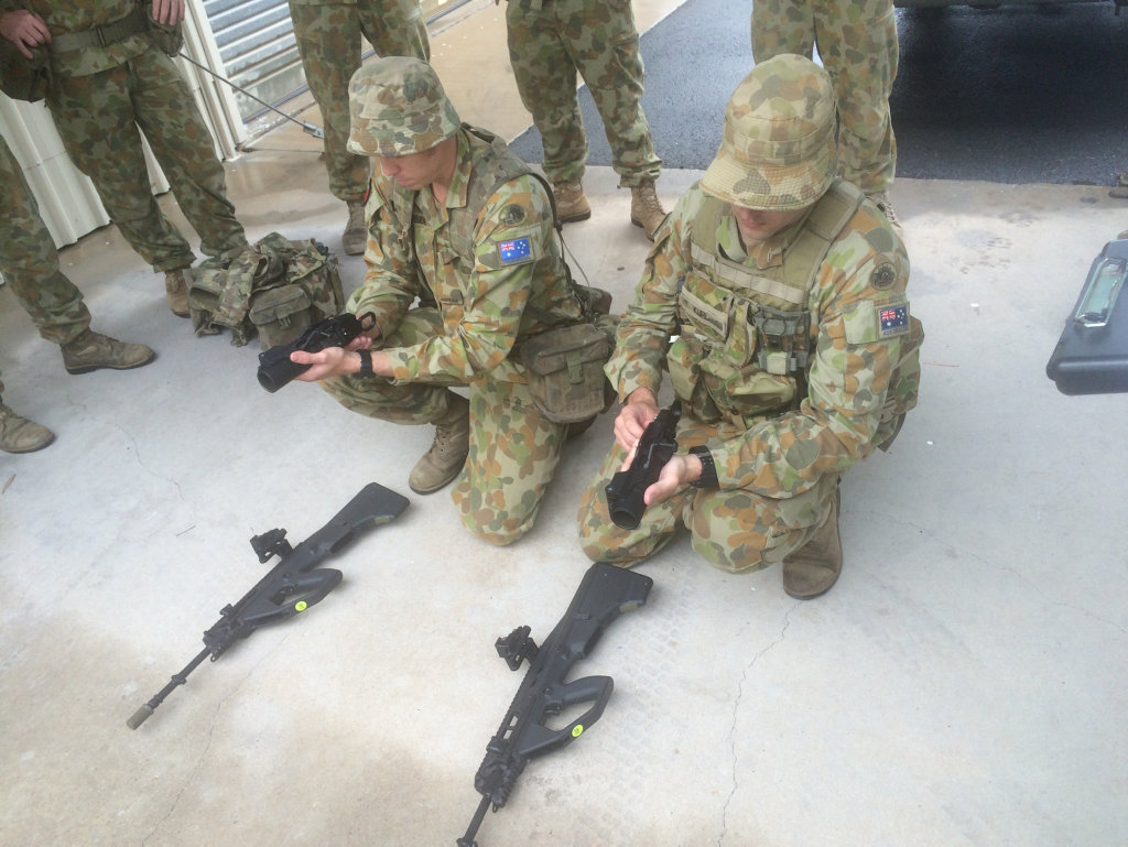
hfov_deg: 61.6
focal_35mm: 29
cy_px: 424
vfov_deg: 48.3
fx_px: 945
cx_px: 564
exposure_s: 1/100
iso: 64
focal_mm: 4.15
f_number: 2.2
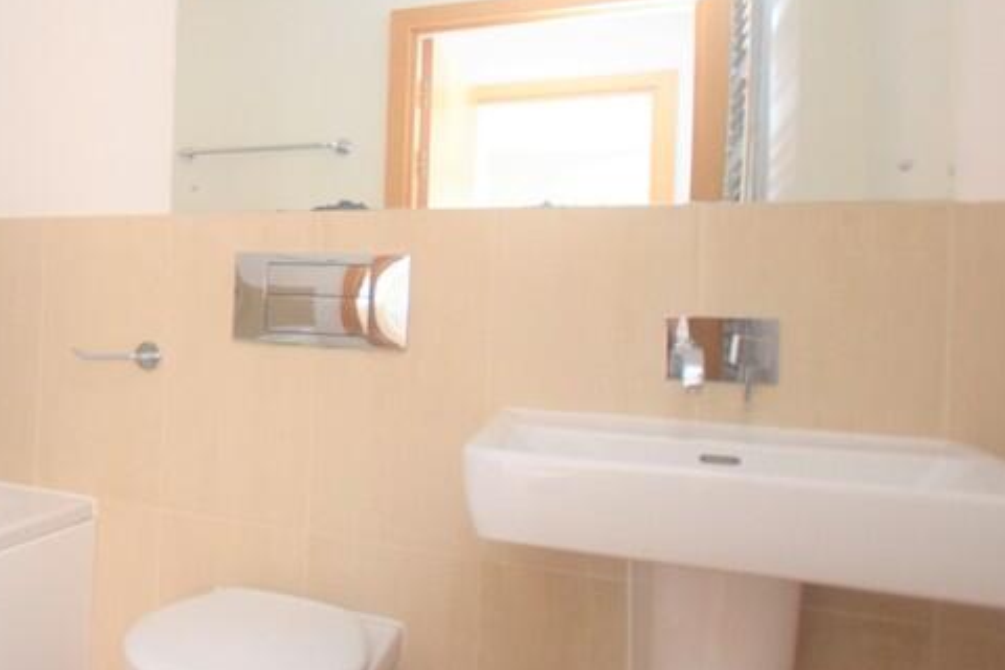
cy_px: 288
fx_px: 893
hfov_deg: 49.8
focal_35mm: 32
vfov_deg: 41.0
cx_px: 42
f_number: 3.5
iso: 2500
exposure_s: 1/60
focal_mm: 10
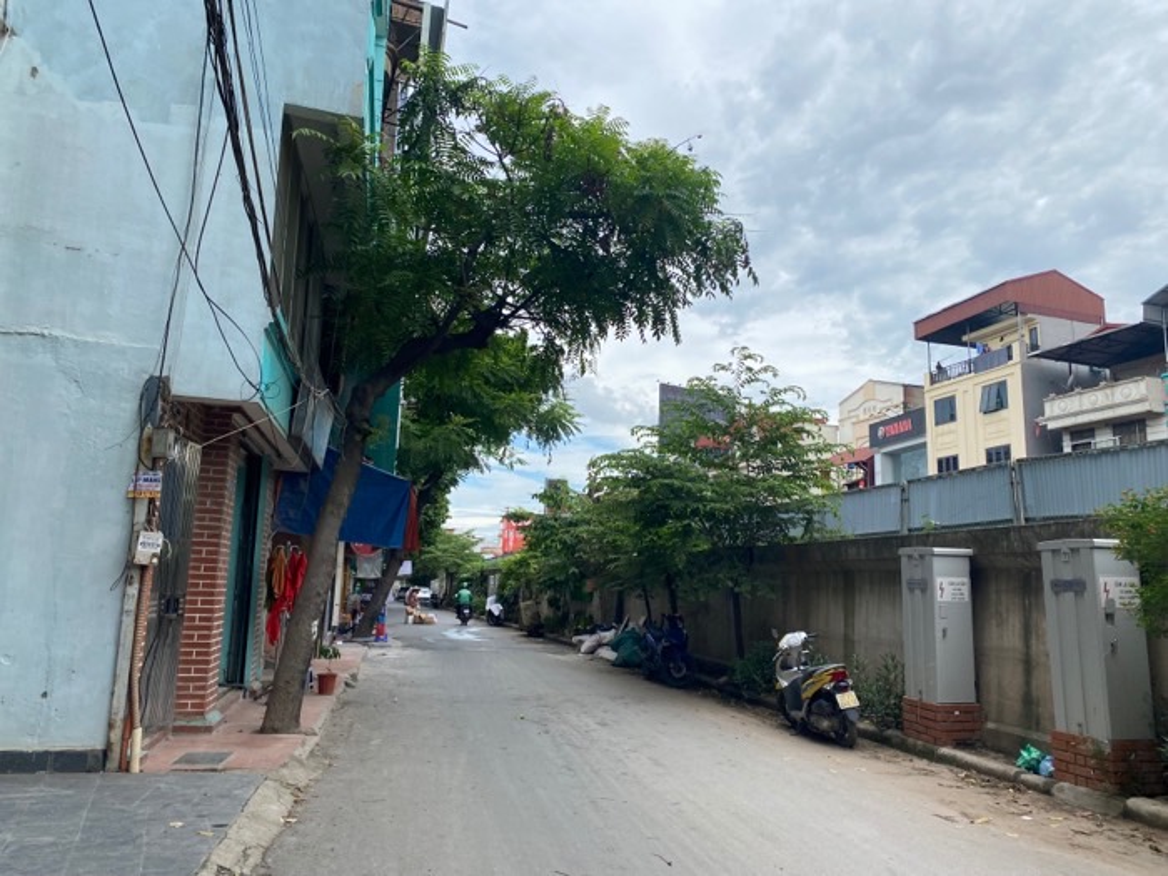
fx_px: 877
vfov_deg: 53.1
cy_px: 438
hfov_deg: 67.3
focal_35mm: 26
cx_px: 584
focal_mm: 4.25
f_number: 1.8
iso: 32
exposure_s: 1/2105
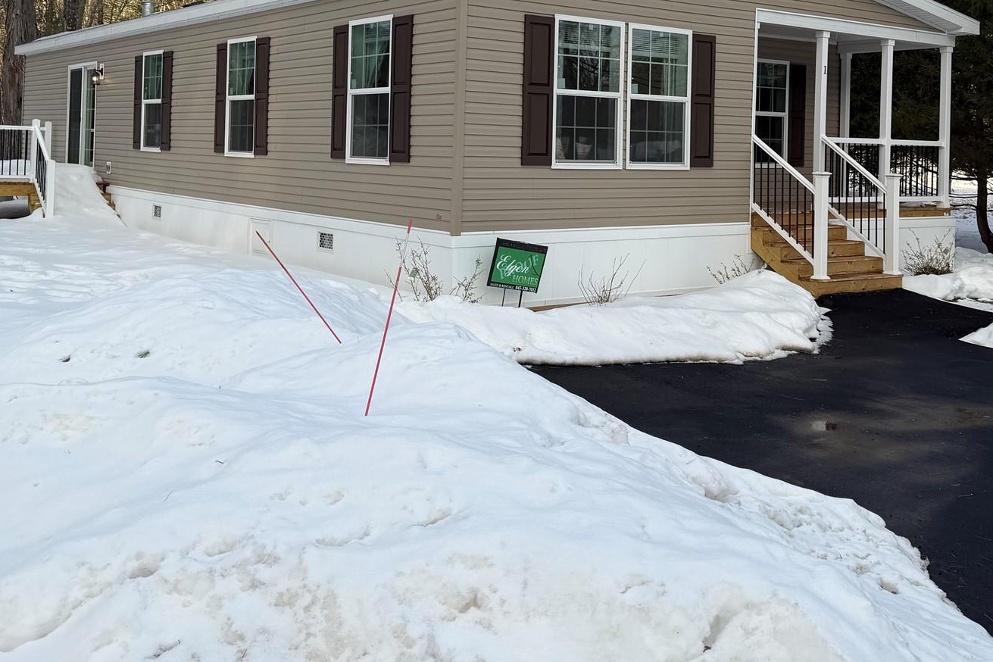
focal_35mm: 39
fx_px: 1076
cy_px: 126
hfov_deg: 49.5
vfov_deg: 33.2
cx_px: 538
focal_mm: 6.76
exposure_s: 1/2232
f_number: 1.78
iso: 80
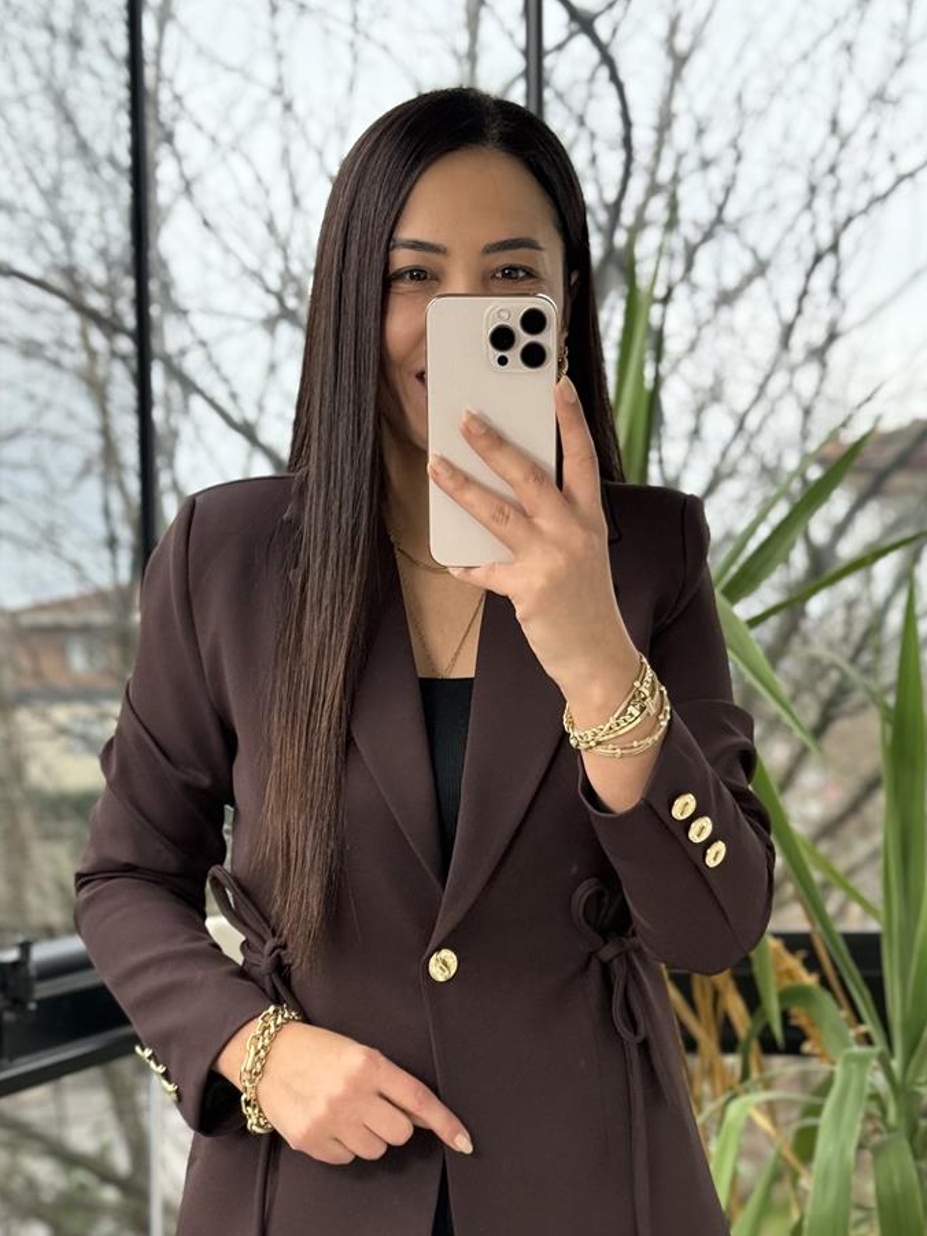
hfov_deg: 20.7
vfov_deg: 27.1
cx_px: 496
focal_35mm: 71
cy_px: 880
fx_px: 2535
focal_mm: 6.76
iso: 100
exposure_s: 1/326
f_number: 1.78
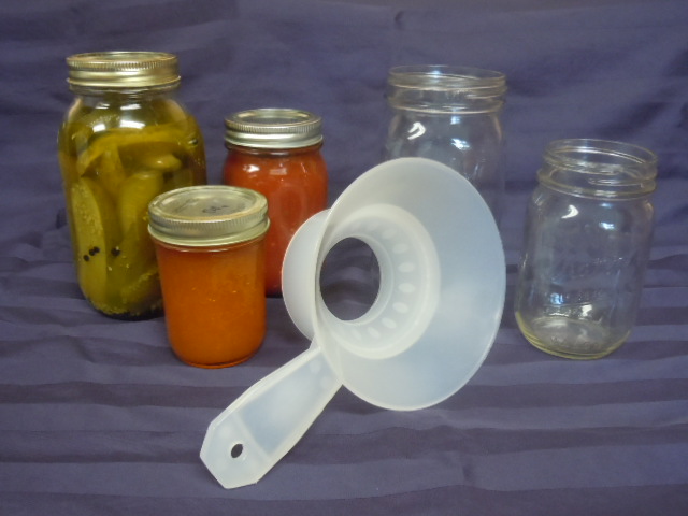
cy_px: 258
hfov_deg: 55.4
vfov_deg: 42.9
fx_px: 656
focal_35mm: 33
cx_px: 344
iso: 800
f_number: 4
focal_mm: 5.9
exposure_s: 1/30
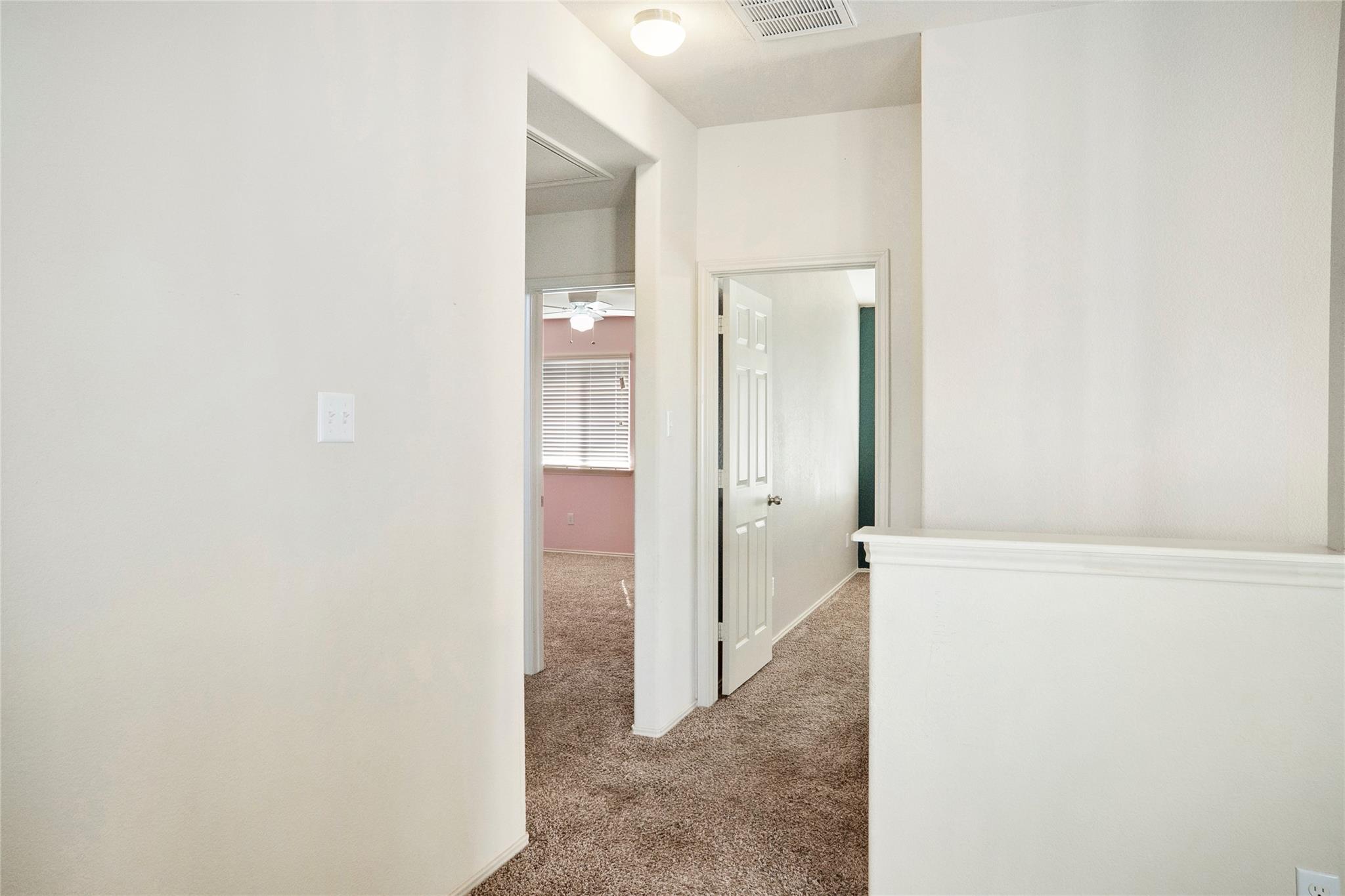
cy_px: 448
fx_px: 822
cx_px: 672
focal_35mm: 22
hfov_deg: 78.6
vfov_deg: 57.2
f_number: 5.6
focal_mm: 15
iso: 400
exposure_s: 1/40
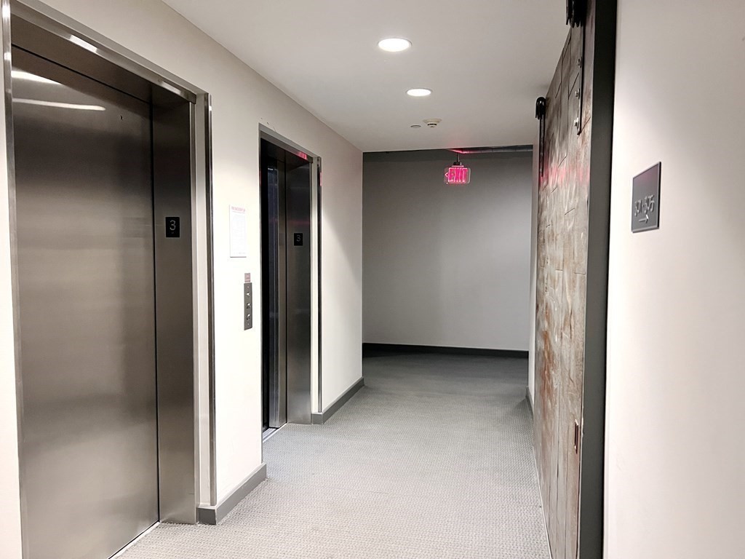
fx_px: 560
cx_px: 372
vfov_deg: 53.1
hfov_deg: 67.3
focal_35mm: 26
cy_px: 280
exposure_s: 1/60
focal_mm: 5.7
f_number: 1.5
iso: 500
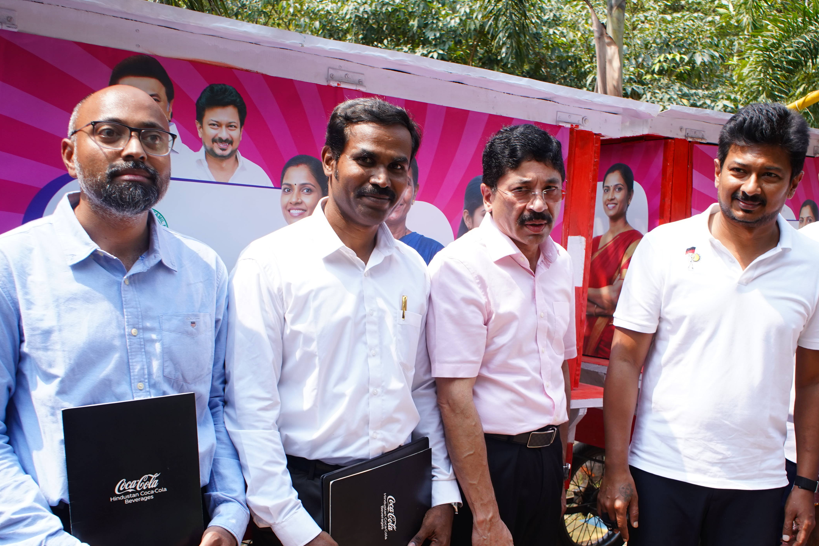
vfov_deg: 33.3
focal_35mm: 40
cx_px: 450
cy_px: 329
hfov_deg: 48.4
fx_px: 910
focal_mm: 28
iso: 320
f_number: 7.1
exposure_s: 1/320
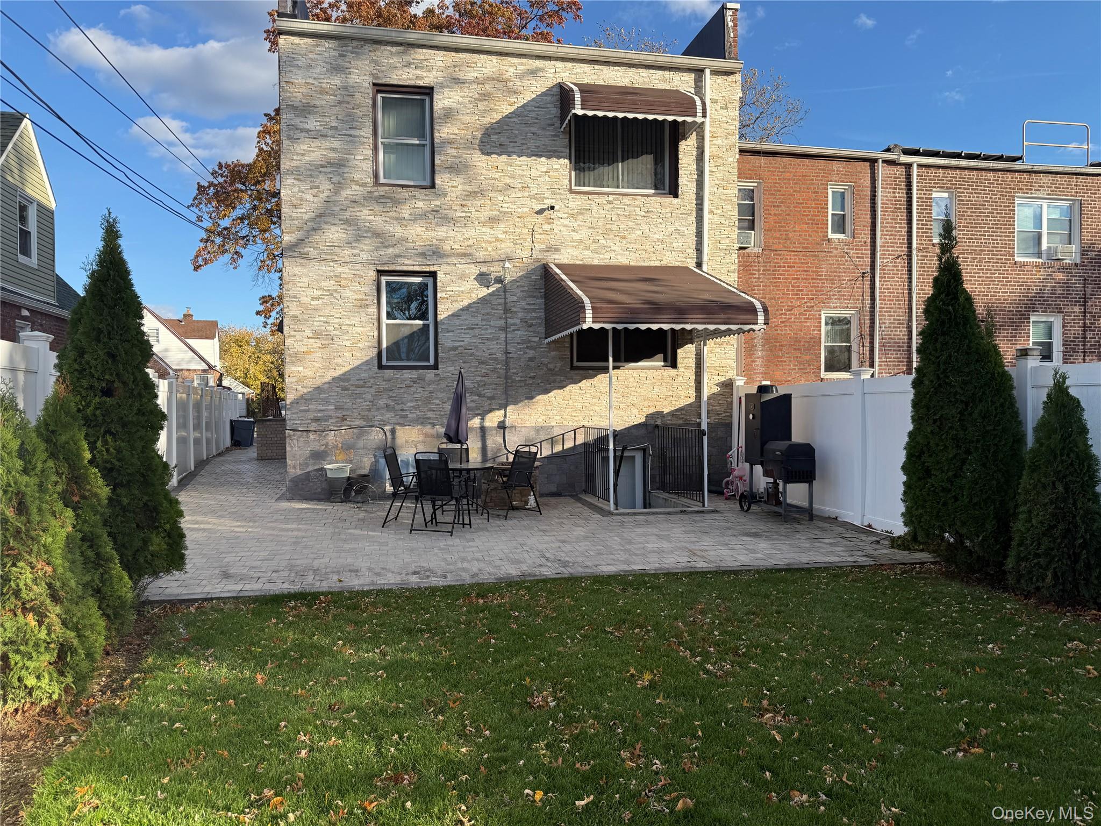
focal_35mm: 24
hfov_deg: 71.6
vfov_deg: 56.8
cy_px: 413
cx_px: 550
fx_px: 763
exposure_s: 1/2611
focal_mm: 6.76
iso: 80
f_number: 1.78
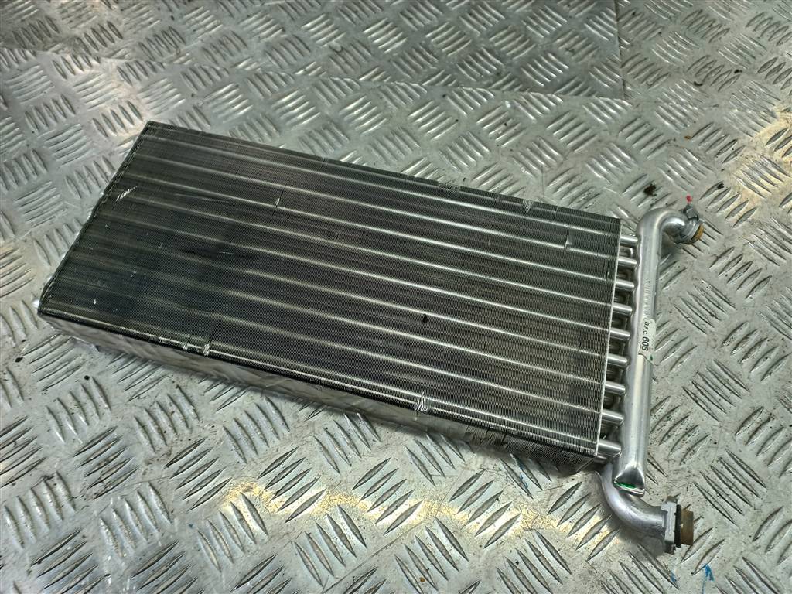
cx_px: 396
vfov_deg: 54.9
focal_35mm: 25
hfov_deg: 69.4
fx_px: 572
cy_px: 297
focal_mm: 4.6
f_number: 1.8
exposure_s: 1/50
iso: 50
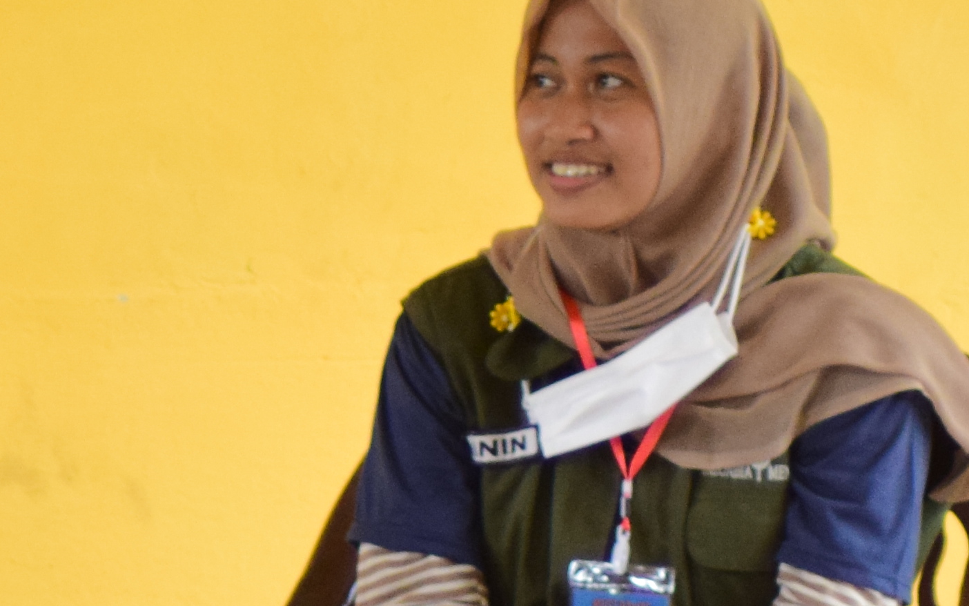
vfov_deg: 2.4
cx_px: -949
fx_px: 14664
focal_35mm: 555
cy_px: 237
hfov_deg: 3.7
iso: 800
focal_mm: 85
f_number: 4
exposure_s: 1/100
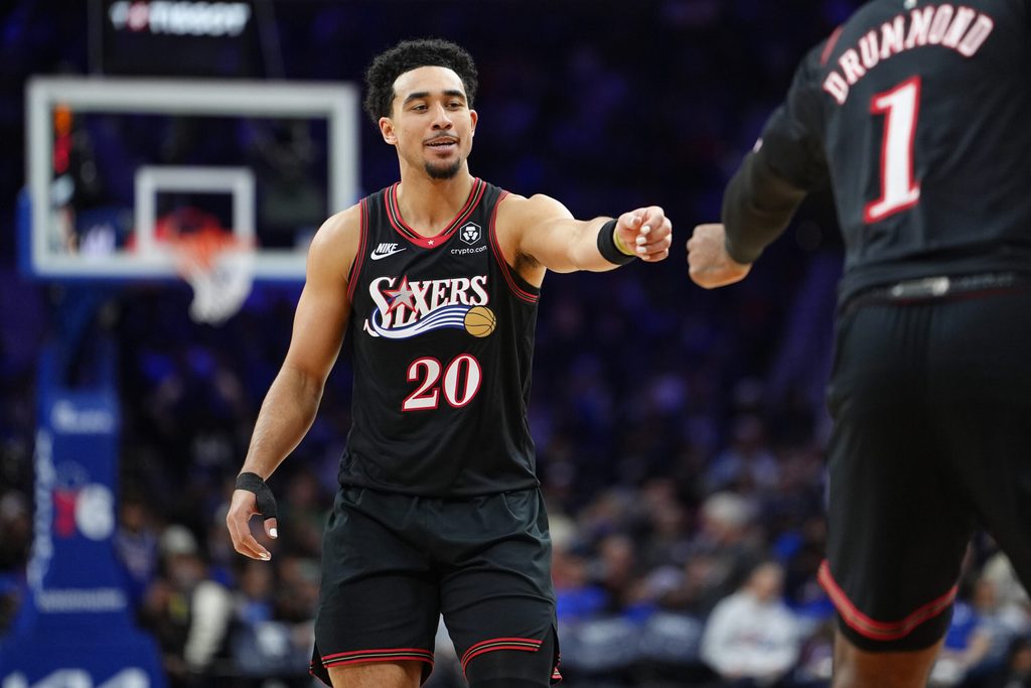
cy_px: 344
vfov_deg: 9.2
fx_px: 4296
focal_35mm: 150
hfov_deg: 13.7
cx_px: 516
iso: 2000
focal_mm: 150
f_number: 2
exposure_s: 1/2000
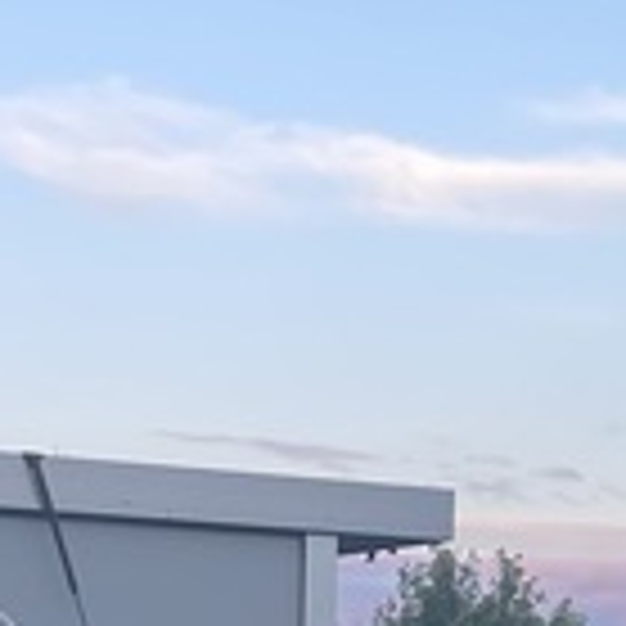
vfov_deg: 10.5
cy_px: 662
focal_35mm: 165
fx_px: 3376
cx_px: 329
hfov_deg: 10.6
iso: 32
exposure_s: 1/347
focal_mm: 4.2
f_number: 1.6
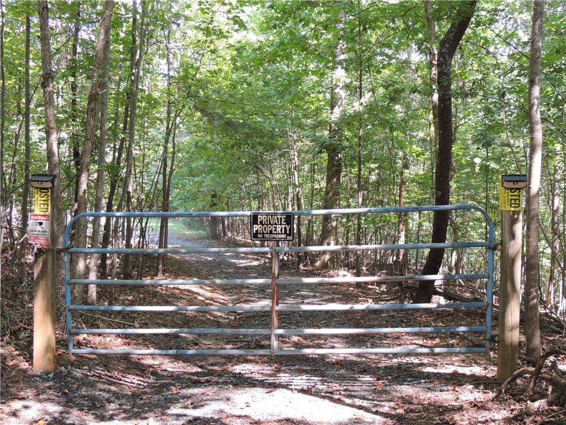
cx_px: 283
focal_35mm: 40
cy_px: 212
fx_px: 654
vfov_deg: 36.0
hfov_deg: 46.8
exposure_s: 1/50
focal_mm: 7.1
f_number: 3.3
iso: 180
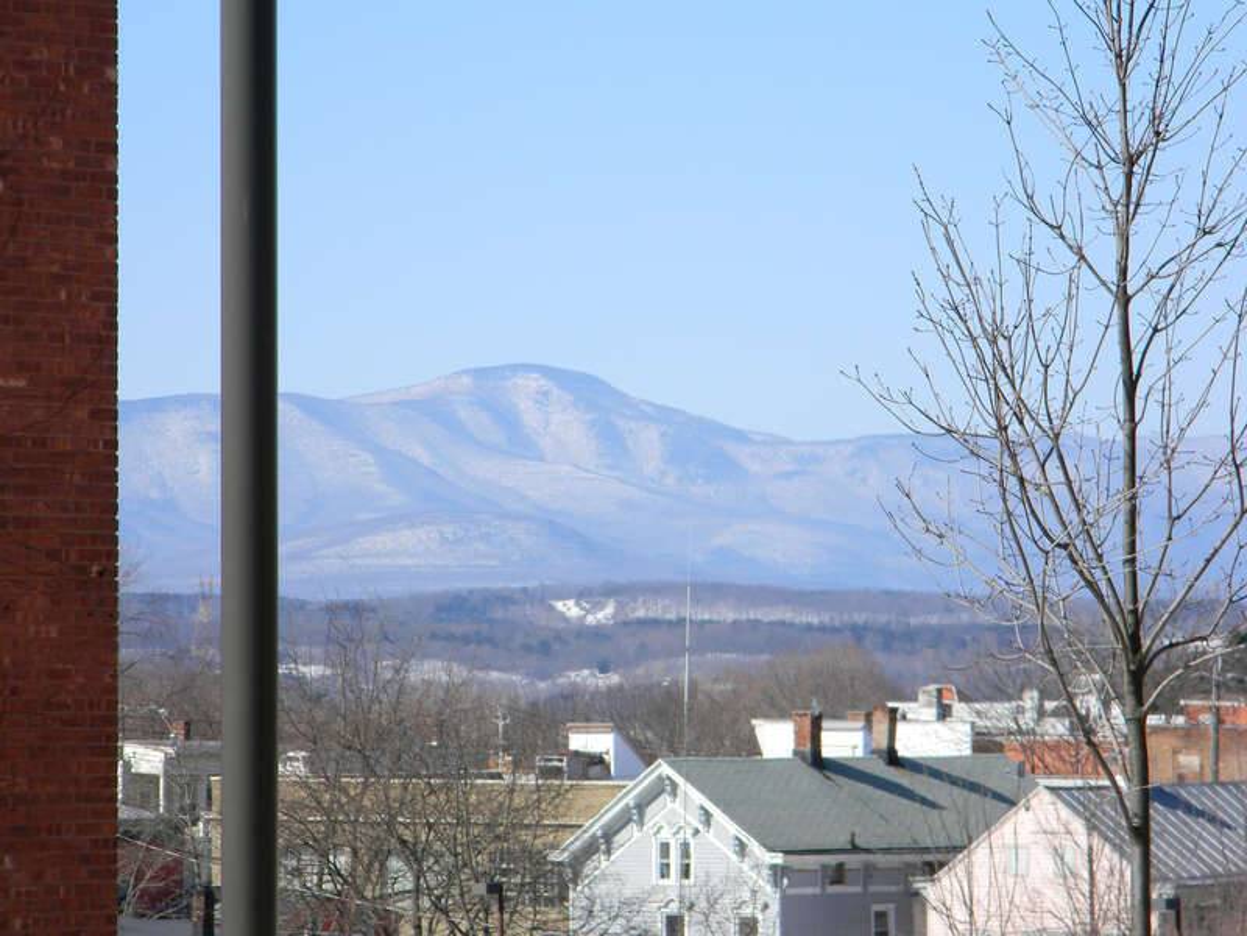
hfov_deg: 10.8
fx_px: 6592
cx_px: 624
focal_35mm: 183
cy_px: 468
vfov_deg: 8.1
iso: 80
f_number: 5.2
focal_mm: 33.1
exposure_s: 1/463
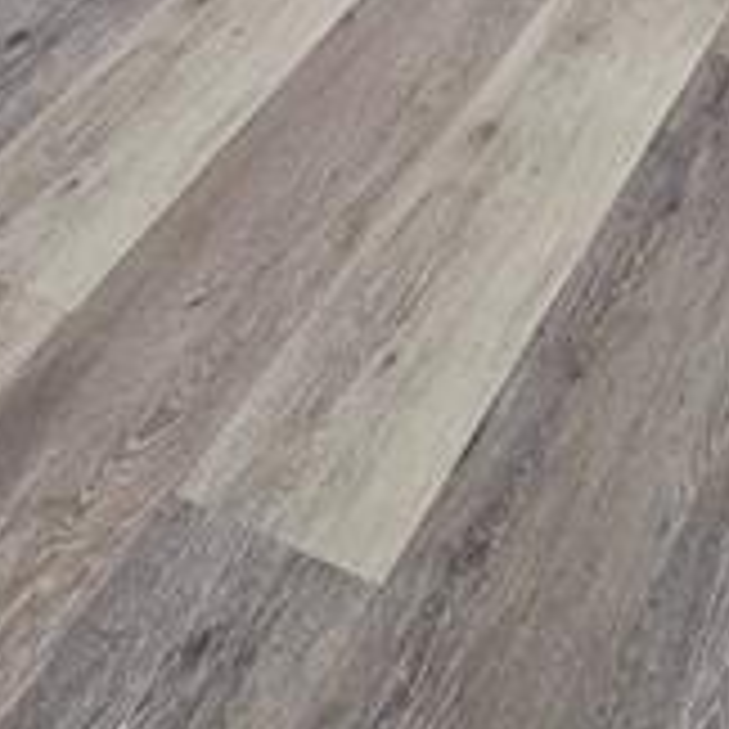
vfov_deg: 16.1
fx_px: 2025
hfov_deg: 20.4
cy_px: -702
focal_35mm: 85
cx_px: 333
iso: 160
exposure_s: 1/60
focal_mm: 2.2
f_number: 2.2
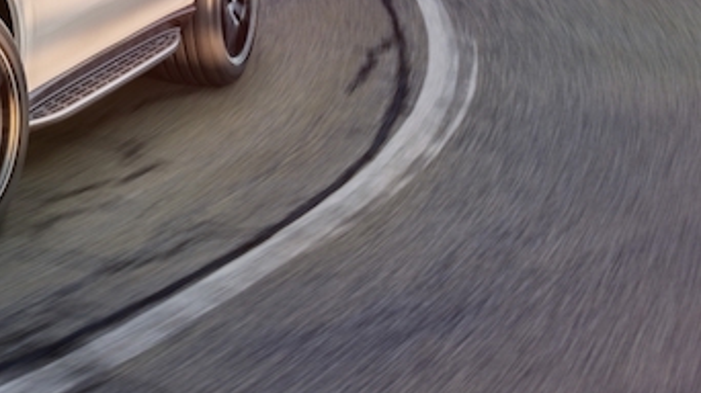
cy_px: -167
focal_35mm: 98
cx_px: -250
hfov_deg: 19.8
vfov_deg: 11.9
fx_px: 1821
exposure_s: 1/5
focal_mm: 32
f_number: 16
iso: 100
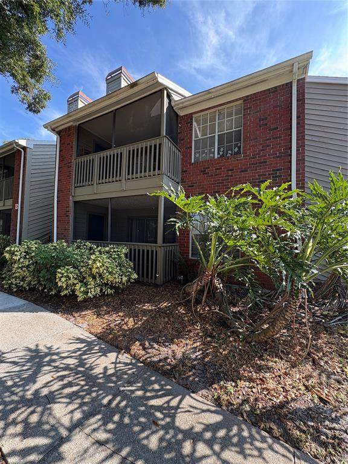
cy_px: 232
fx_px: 188
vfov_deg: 102.1
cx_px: 174
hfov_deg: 85.7
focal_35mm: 14
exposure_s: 1/137
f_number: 2.2
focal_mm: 2.22
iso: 40
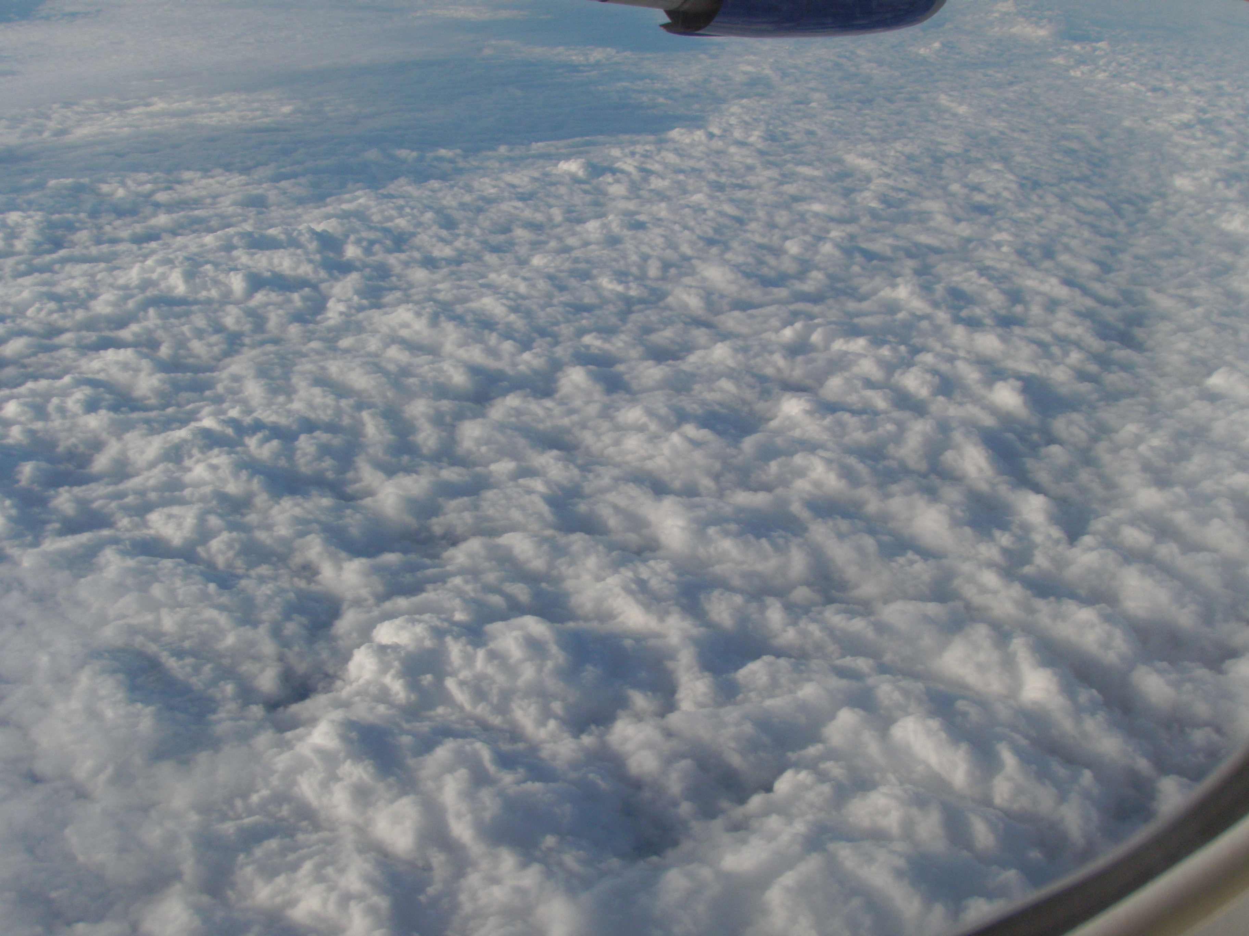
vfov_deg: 37.7
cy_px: 468
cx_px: 624
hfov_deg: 49.0
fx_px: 1371
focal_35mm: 38
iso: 80
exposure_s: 1/640
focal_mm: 6.7
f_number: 5.6
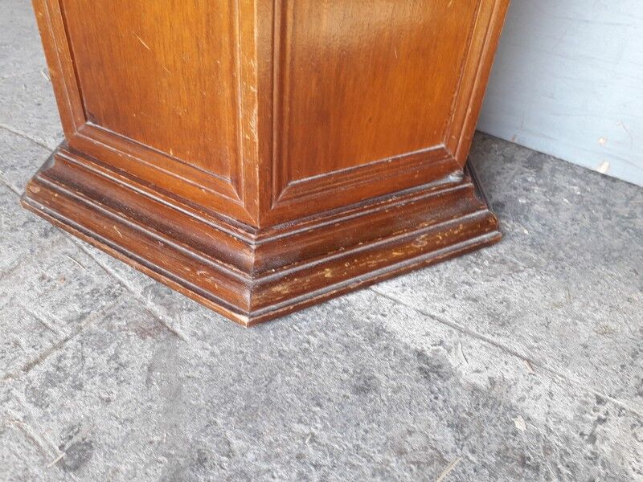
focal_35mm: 27
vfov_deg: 51.4
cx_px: 322
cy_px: 241
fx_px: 502
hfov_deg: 65.3
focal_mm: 3.6
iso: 40
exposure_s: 1/50
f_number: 1.9
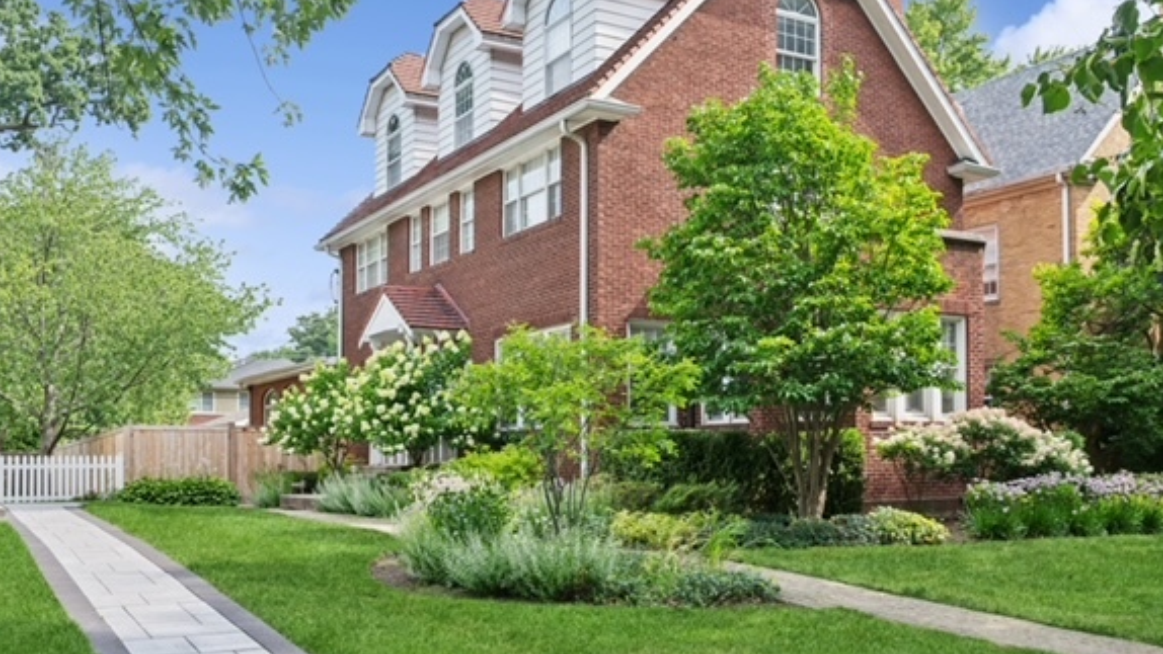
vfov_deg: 33.6
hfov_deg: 56.6
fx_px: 1079
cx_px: 620
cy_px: 265
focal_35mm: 35
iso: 200
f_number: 9.5
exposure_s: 1/90
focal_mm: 30
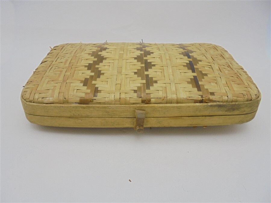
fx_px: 204
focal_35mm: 26
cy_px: 102
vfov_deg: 53.1
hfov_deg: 67.3
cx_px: 136
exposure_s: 1/50
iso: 100
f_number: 3.5
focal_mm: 4.6
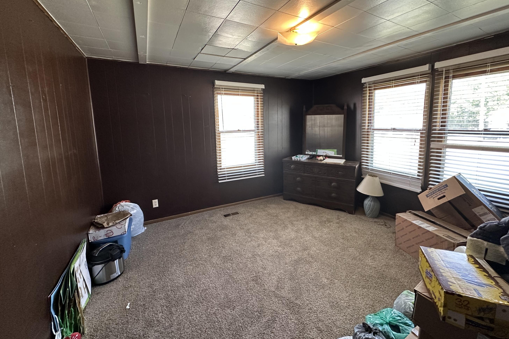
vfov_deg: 76.9
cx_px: 259
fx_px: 212
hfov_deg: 100.4
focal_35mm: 15
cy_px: 147
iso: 250
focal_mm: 2.22
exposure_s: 1/120
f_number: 2.2
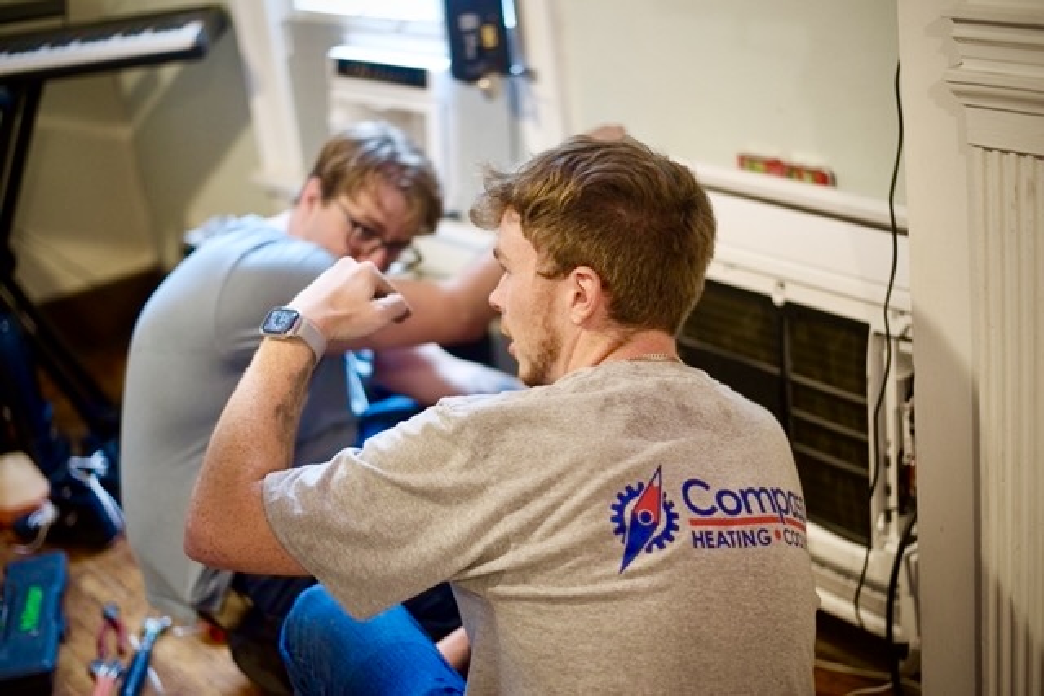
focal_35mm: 50
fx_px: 1450
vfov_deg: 27.0
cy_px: 348
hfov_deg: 39.6
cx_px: 522
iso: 1600
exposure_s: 1/80
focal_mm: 50
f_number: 1.8
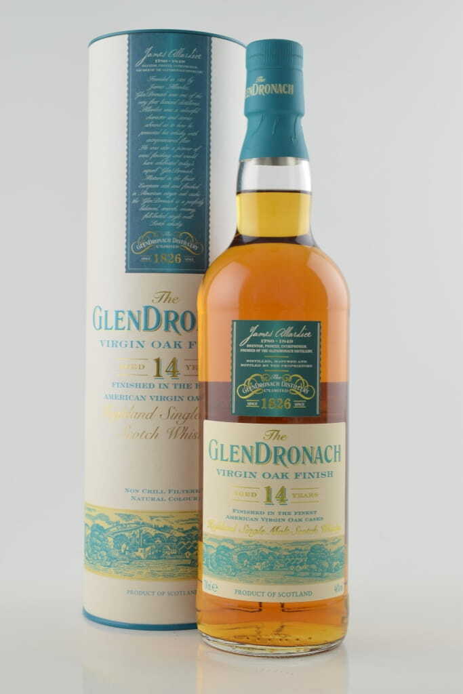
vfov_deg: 33.4
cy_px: 347
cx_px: 232
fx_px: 1157
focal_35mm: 60
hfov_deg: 22.6
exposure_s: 1/20
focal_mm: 40
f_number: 10
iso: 100
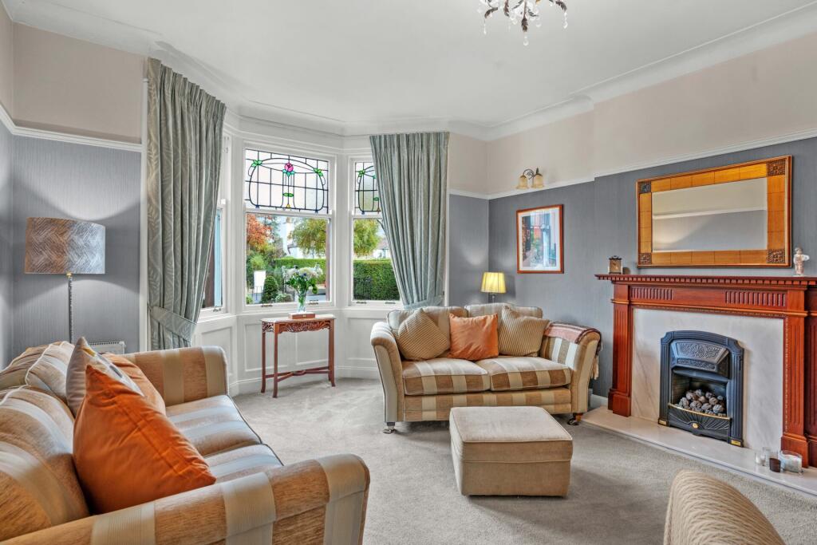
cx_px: 408
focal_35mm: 18
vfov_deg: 67.4
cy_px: 272
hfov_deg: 90.0
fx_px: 409
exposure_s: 1/2
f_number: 8
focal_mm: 18
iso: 250
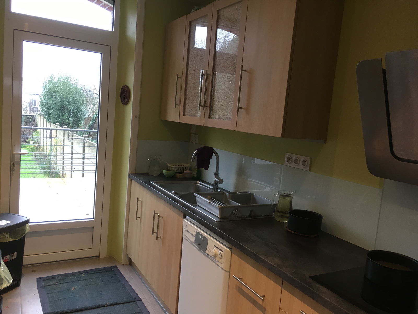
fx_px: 350
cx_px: 209
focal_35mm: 29
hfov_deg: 61.7
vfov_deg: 48.2
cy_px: 157
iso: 100
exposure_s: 1/33
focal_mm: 4.15
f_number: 2.2
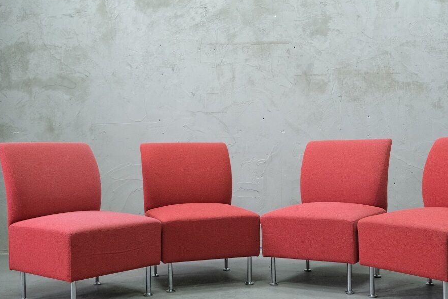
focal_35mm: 46
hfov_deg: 42.7
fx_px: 572
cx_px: 254
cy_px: 167
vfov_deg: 29.2
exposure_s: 1/30
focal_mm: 21.2
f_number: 4
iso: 2000
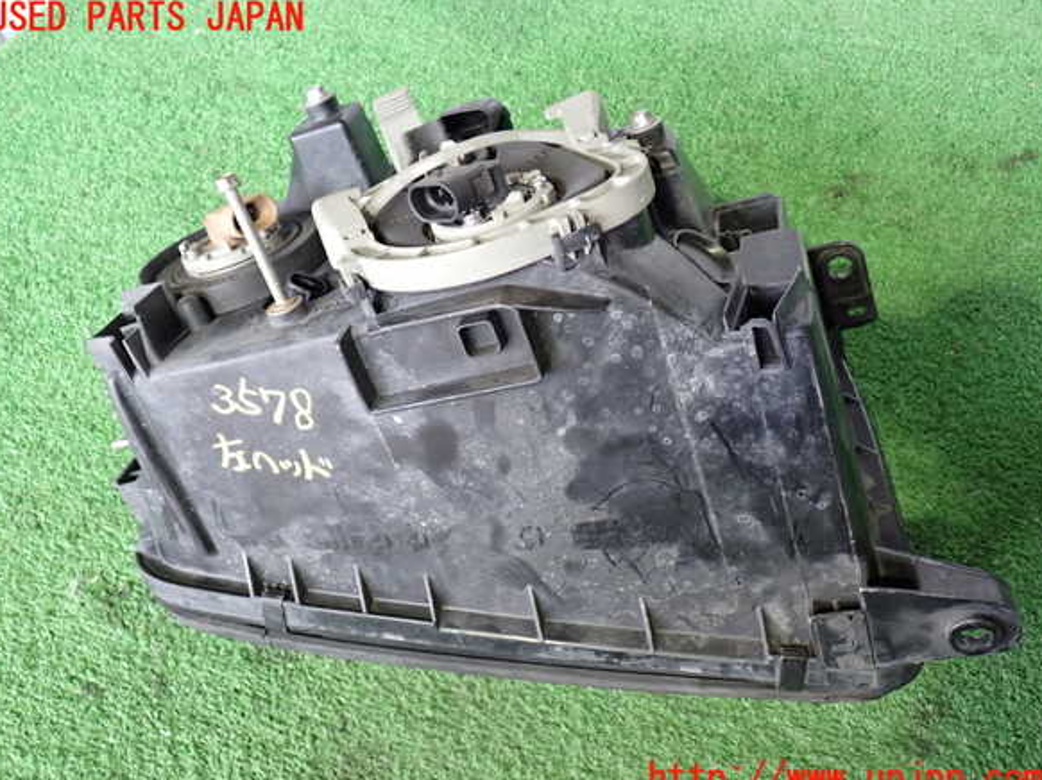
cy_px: 399
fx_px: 993
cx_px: 516
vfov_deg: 42.9
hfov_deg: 55.4
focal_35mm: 33
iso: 640
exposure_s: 1/30
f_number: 2.4
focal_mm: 5.79
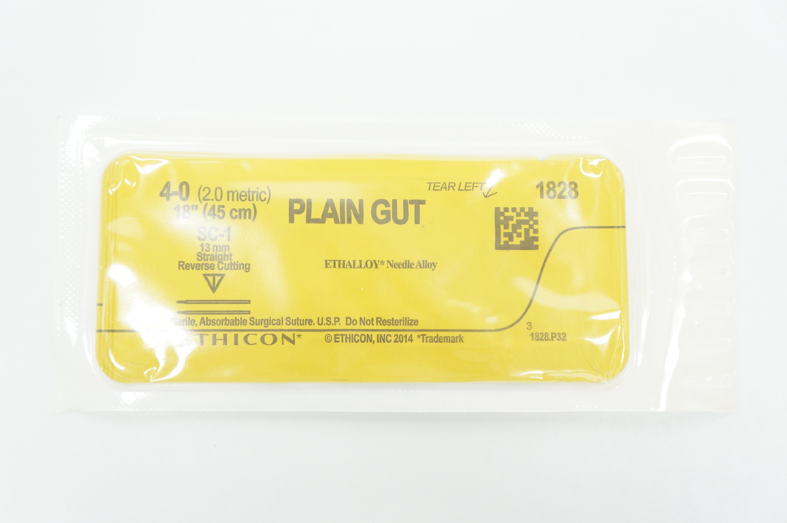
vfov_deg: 29.8
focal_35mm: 45
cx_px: 394
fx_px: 983
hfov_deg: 43.6
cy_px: 262
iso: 400
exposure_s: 1/60
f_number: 4
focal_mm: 30
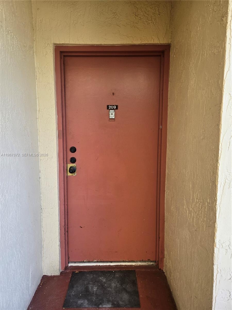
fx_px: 206
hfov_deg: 58.9
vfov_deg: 73.9
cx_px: 116
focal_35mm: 23
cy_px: 155
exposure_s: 1/180
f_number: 1.8
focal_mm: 5.4
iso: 64
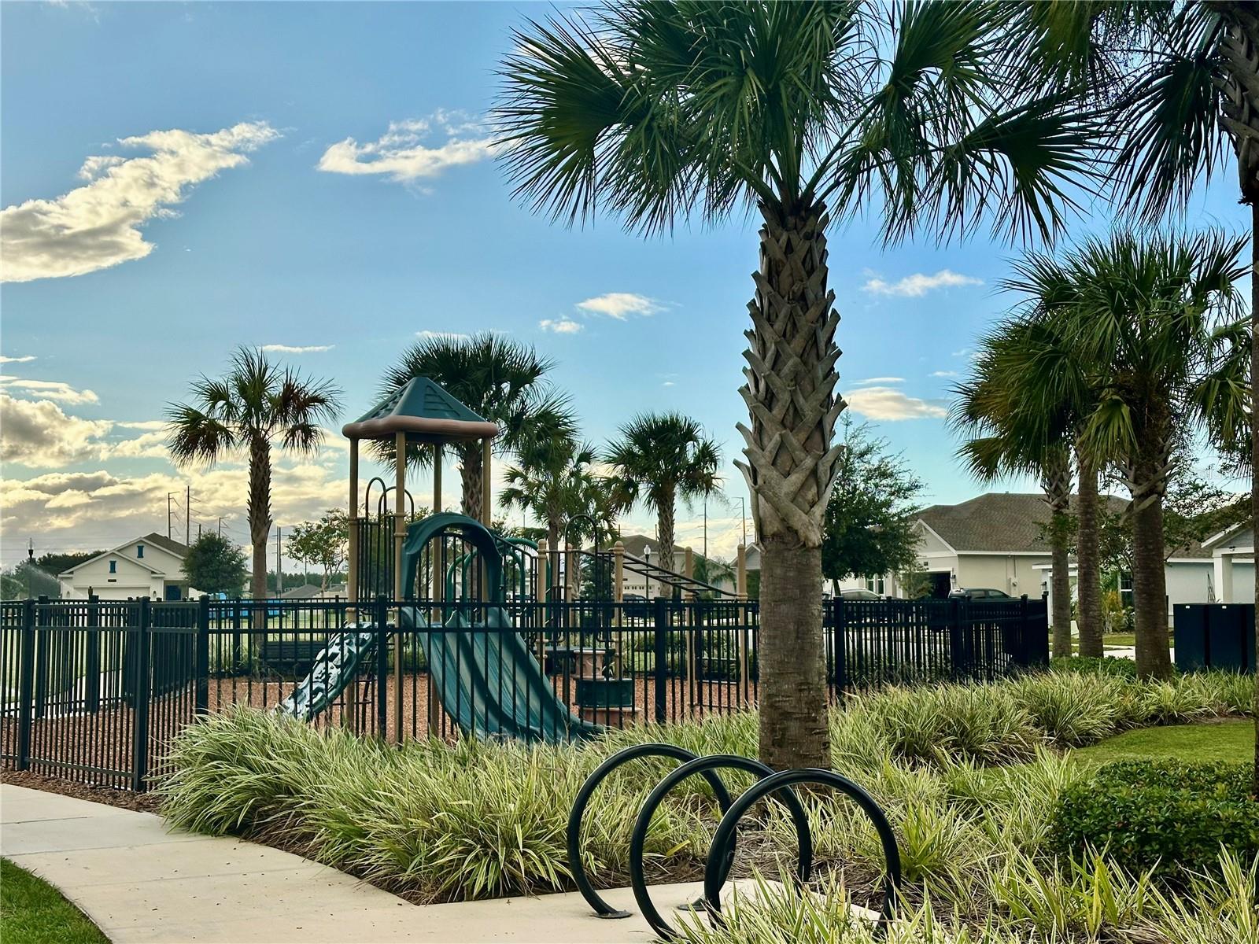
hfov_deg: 39.7
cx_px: 630
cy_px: 472
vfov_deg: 30.3
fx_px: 1746
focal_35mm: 48
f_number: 1.78
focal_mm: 6.86
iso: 64
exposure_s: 1/4016
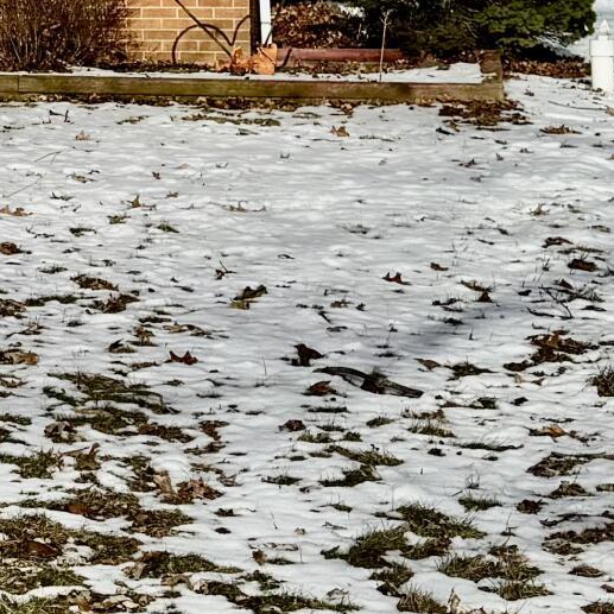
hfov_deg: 13.1
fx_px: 2468
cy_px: -135
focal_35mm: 123
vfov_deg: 13.7
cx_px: -405
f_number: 1.78
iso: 80
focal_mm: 6.76
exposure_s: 1/10417
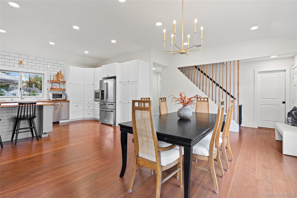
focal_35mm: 16
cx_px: 148
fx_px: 132
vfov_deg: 73.7
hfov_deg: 96.7
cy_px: 99
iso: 640
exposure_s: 1/10
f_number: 5.6
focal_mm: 16
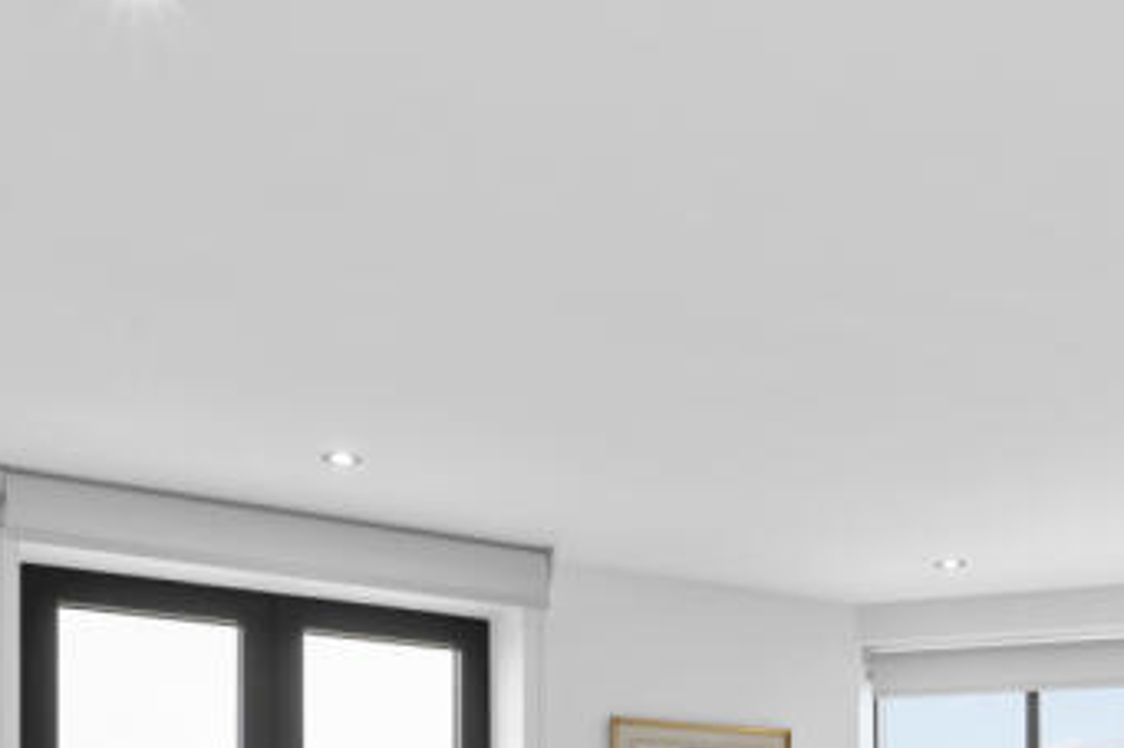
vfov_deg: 27.7
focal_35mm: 42
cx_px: 712
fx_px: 1311
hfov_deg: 46.0
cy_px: 911
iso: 250
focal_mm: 14
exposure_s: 1/2.5
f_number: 16
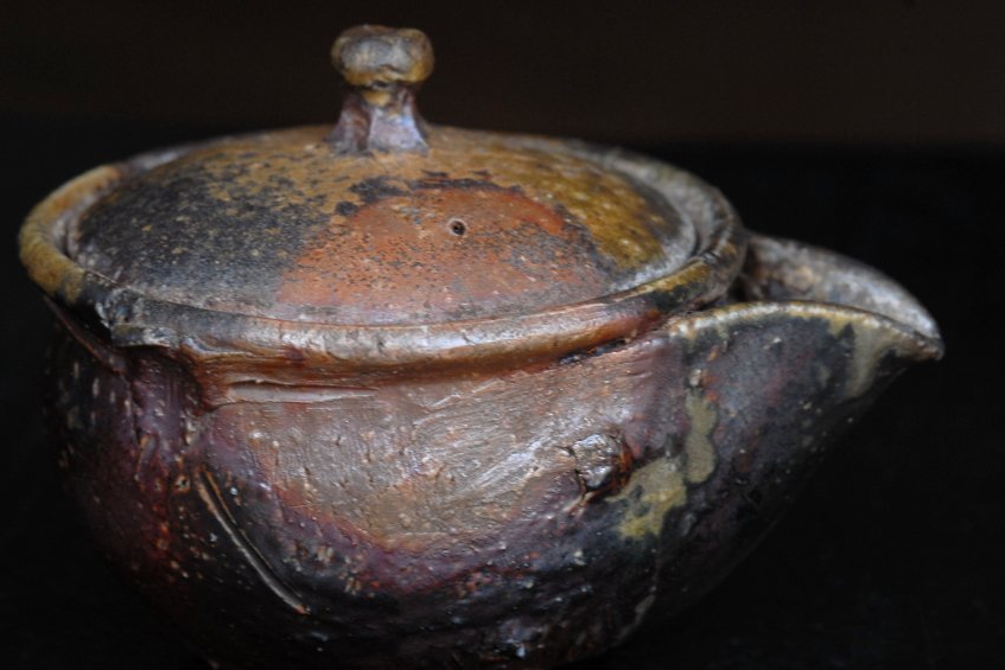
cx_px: 504
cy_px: 336
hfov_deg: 13.0
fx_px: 4425
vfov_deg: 8.7
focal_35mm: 159
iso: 400
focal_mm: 105
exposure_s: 1/60
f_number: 13
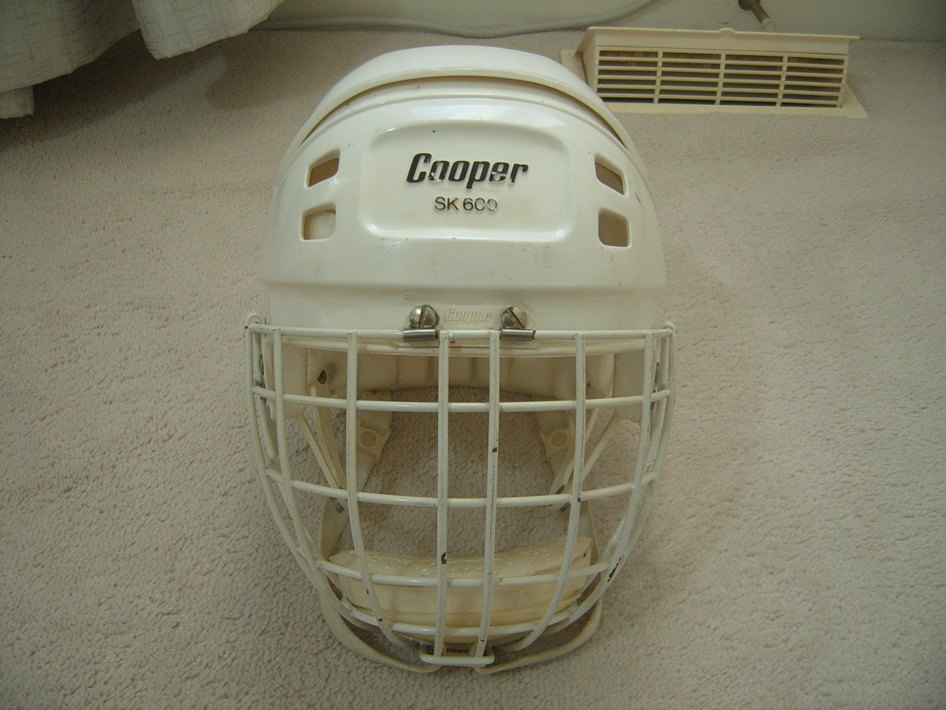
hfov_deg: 52.6
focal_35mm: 35
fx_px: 956
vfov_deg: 40.7
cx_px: 473
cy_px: 355
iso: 100
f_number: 2.8
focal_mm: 5.8
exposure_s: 1/15
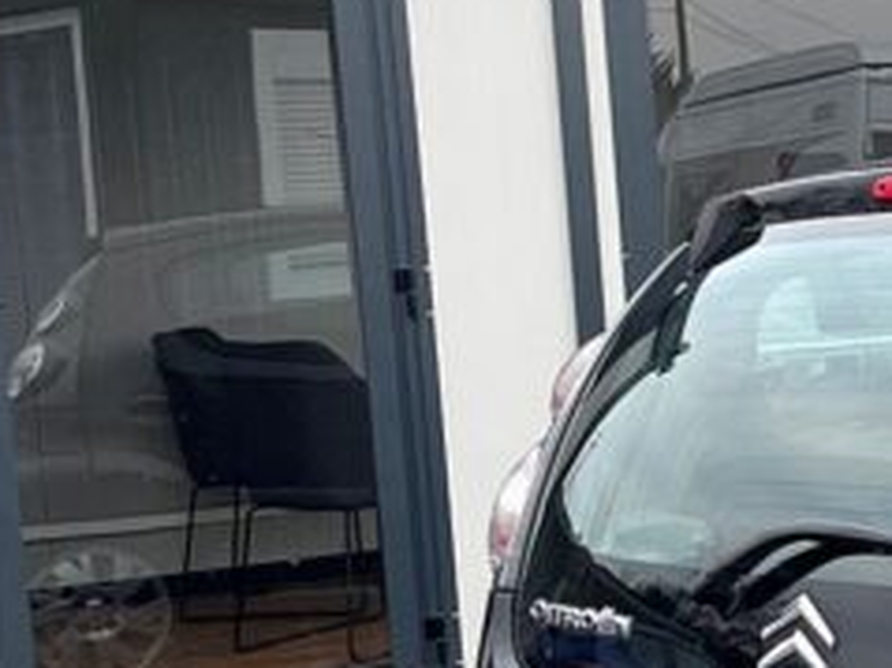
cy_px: 437
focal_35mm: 87
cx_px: 1213
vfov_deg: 16.9
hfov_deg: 20.3
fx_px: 2241
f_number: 1.6
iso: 125
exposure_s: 1/104
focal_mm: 4.2
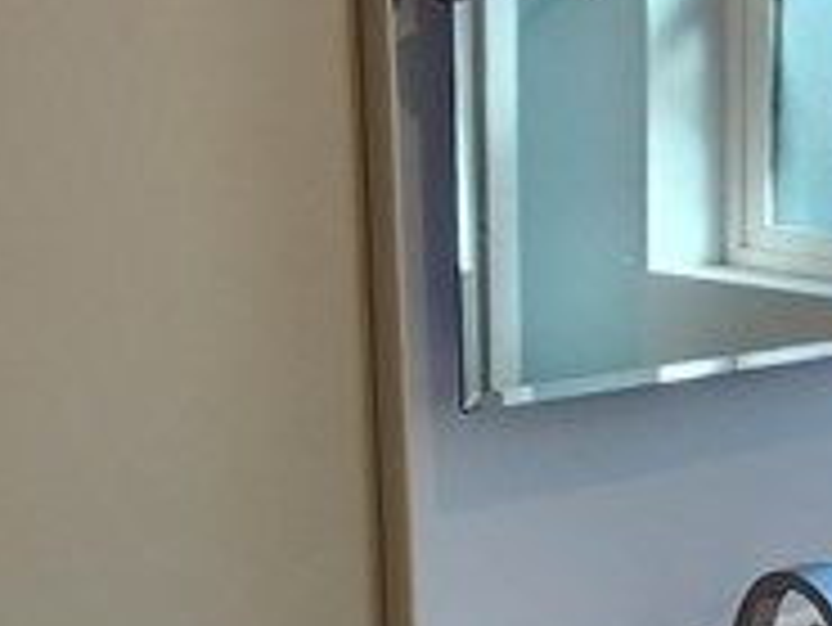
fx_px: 1732
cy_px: 396
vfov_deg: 20.4
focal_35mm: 72
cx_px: 1619
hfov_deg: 18.6
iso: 64
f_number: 2.2
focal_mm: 2.2
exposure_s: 1/60
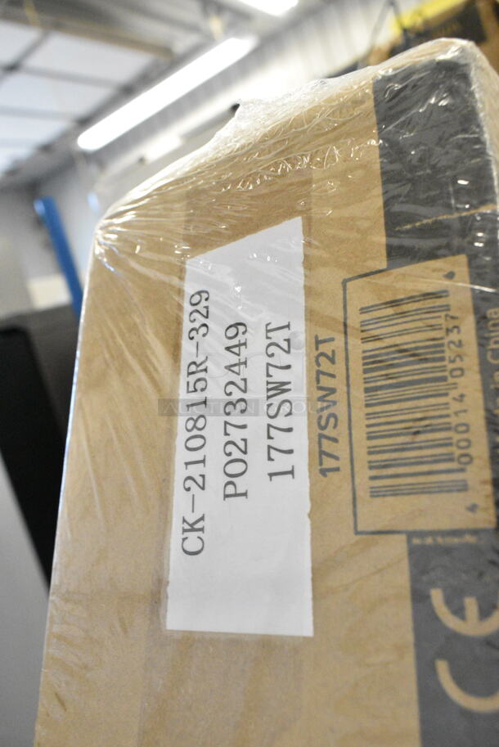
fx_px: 623
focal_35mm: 30
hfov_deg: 43.7
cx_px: 250
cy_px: 374
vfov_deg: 61.9
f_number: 8
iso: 6400
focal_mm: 20
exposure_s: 1/400
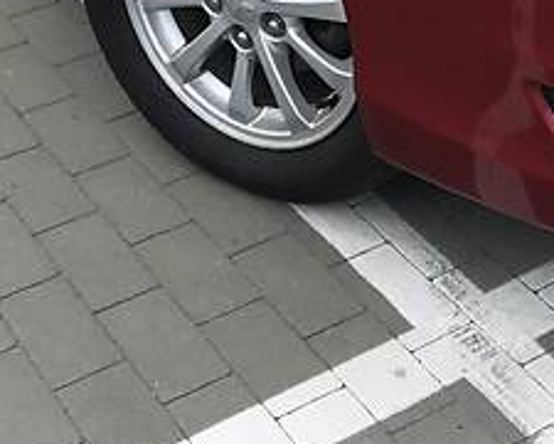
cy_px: -281
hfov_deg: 19.5
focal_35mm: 97
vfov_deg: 14.5
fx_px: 1590
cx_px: 465
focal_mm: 4
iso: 20
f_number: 1.8
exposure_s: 1/754
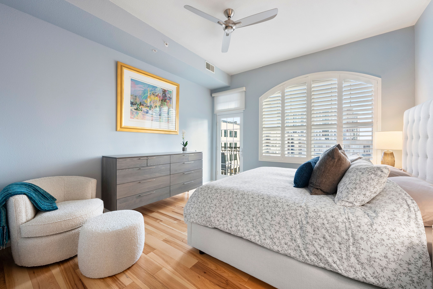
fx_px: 168
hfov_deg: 104.2
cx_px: 216
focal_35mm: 14
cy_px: 144
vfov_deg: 81.3
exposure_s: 1/8
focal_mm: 14
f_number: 8
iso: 1000
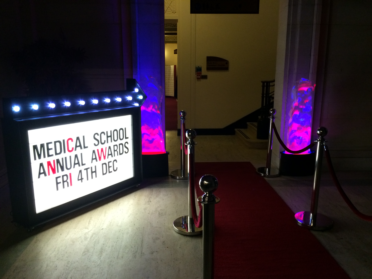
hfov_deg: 61.7
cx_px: 186
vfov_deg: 48.2
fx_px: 312
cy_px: 140
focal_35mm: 29
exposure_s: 1/30
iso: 125
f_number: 2.2
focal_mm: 4.15
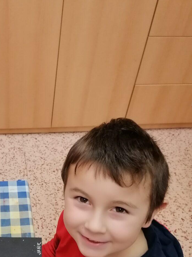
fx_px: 340
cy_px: 186
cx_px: 29
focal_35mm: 46
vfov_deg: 40.3
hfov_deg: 30.5
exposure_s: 1/100
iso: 400
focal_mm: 4.75
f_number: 1.8
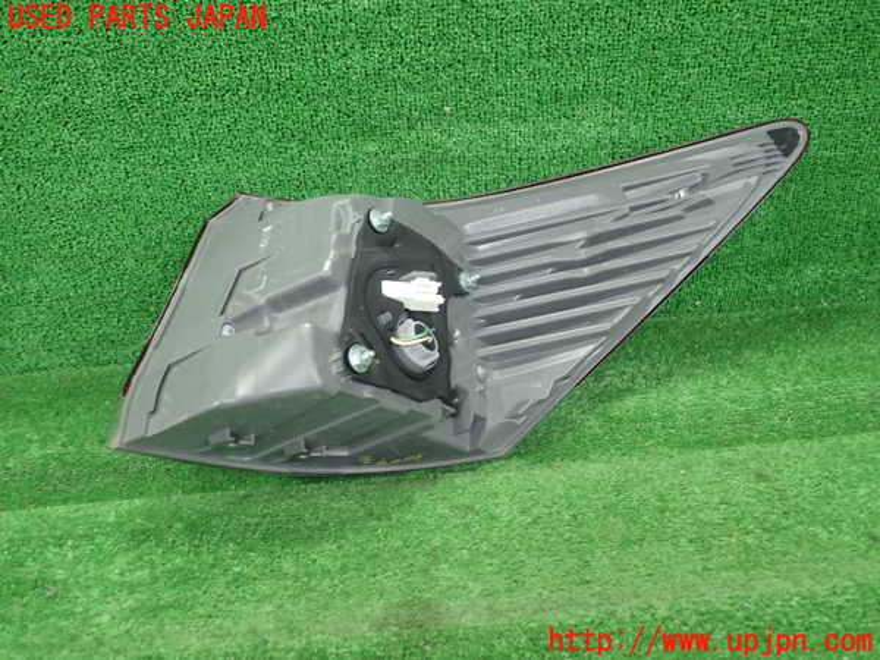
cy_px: 330
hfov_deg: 60.0
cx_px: 440
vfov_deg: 46.8
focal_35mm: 30
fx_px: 763
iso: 320
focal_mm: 5.5
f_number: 2.3
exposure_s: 1/125
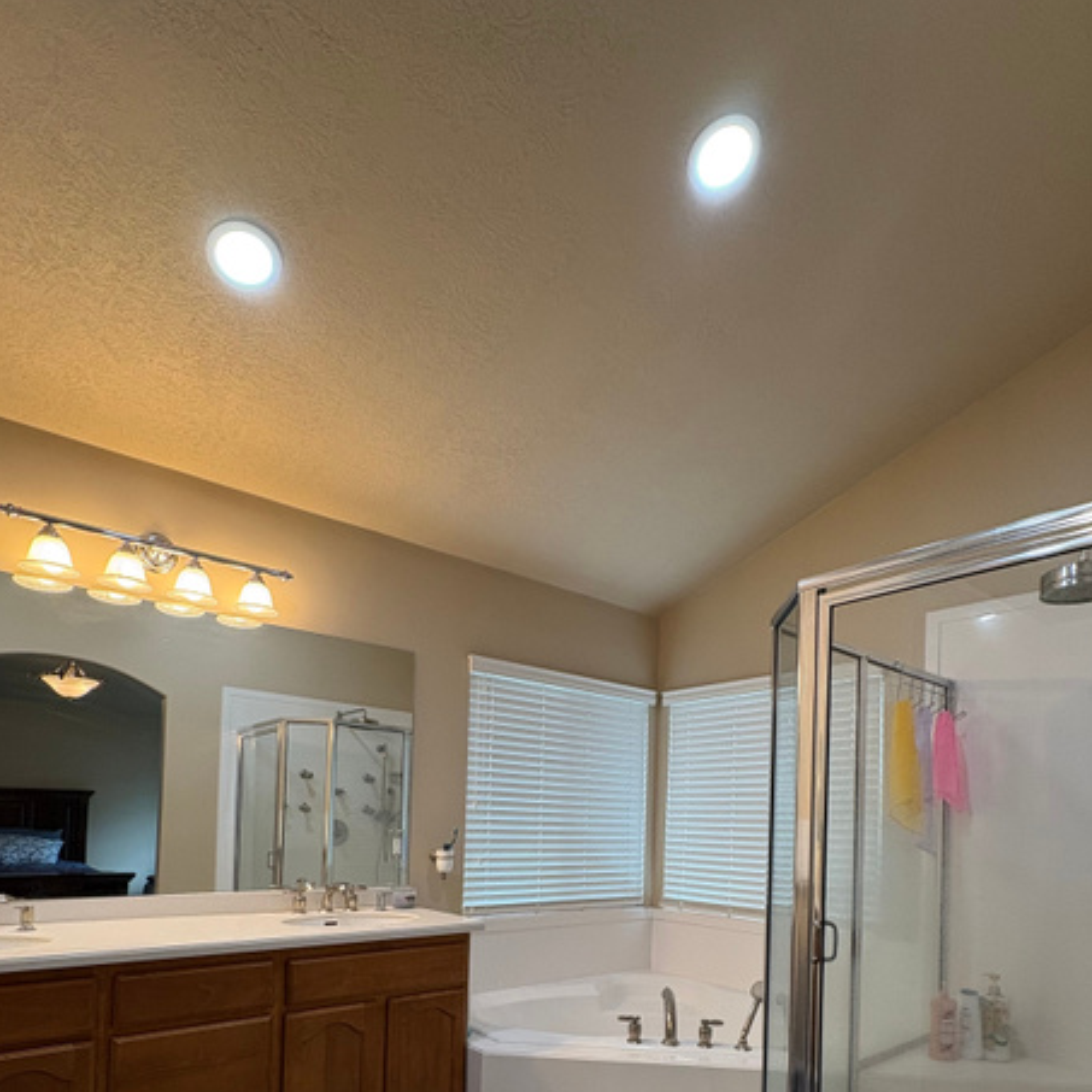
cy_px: 810
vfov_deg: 67.8
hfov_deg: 72.1
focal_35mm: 21
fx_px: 749
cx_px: 545
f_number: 2.2
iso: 200
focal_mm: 2.22
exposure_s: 1/120
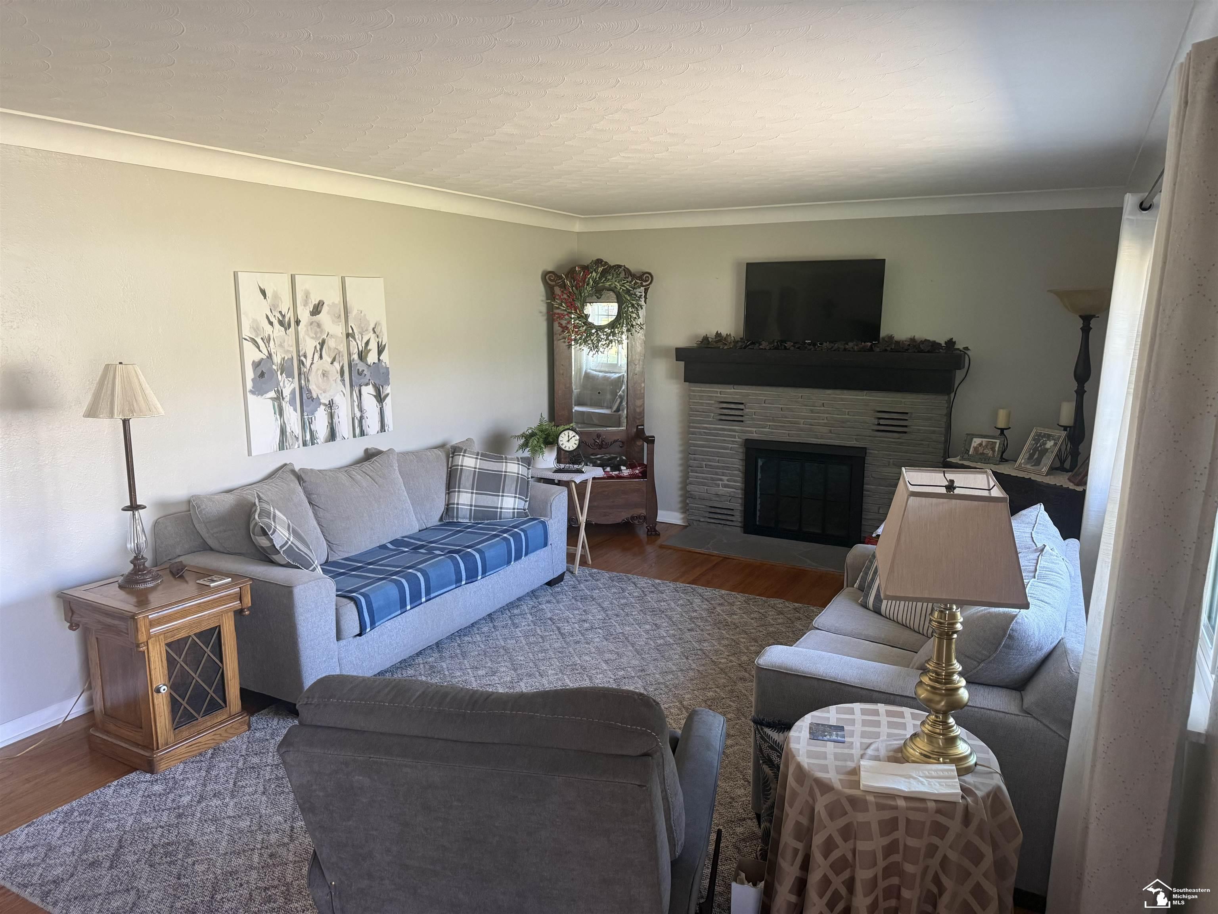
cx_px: 609
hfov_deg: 71.6
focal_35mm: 24
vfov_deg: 56.8
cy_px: 457
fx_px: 844
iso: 250
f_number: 1.78
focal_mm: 6.76
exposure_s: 1/60
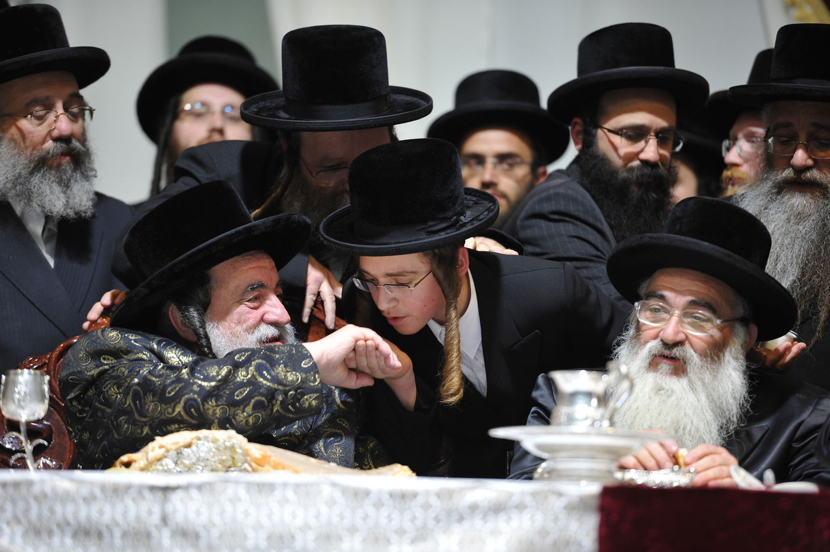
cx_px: 415
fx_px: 4607
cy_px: 276
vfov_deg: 6.9
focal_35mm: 200
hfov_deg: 10.3
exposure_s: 1/160
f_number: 2.8
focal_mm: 200
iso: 800
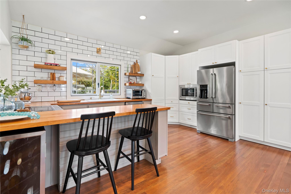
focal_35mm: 16
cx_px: 146
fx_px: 129
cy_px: 97
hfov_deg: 96.7
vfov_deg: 73.7
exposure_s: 1/10
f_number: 5.6
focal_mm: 16
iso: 640
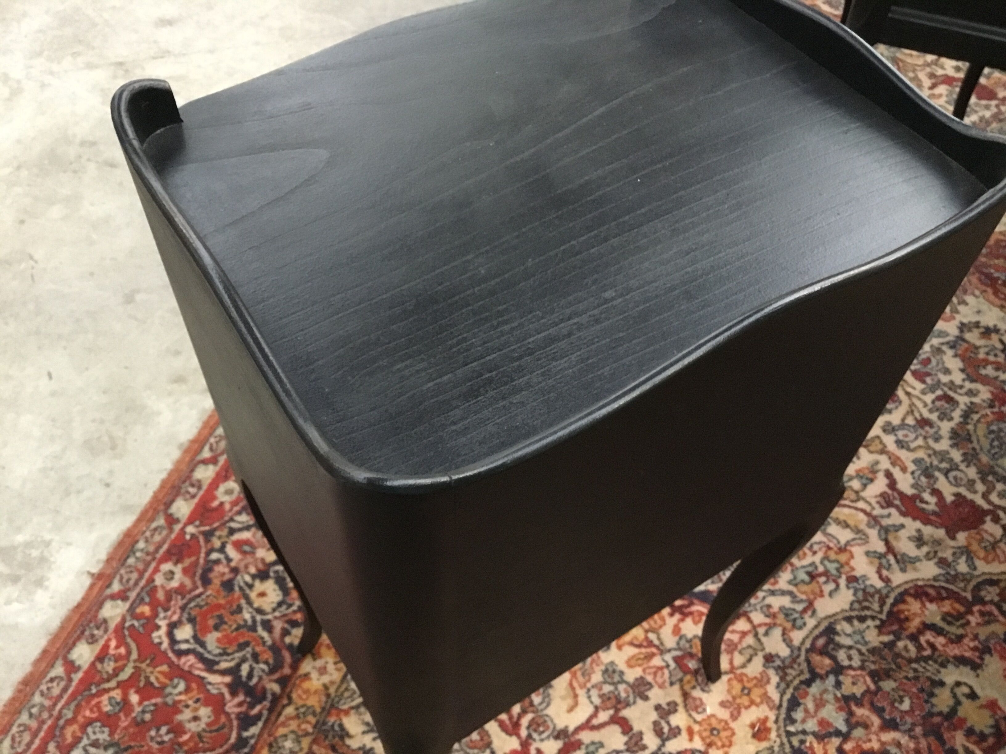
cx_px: 503
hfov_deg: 58.4
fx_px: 901
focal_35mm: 31
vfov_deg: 45.4
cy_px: 377
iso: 250
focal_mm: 3.3
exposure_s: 1/17
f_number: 2.4
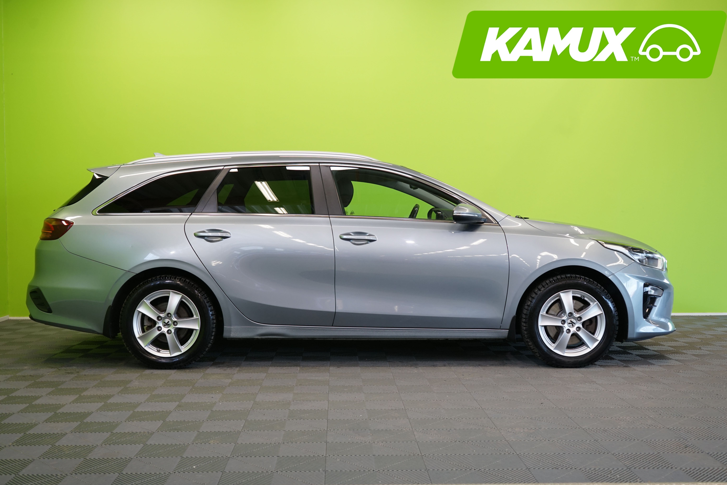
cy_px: 248
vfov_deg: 34.2
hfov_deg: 49.5
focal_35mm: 39
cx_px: 353
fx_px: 788
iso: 500
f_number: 5.6
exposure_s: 1/40
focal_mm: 36
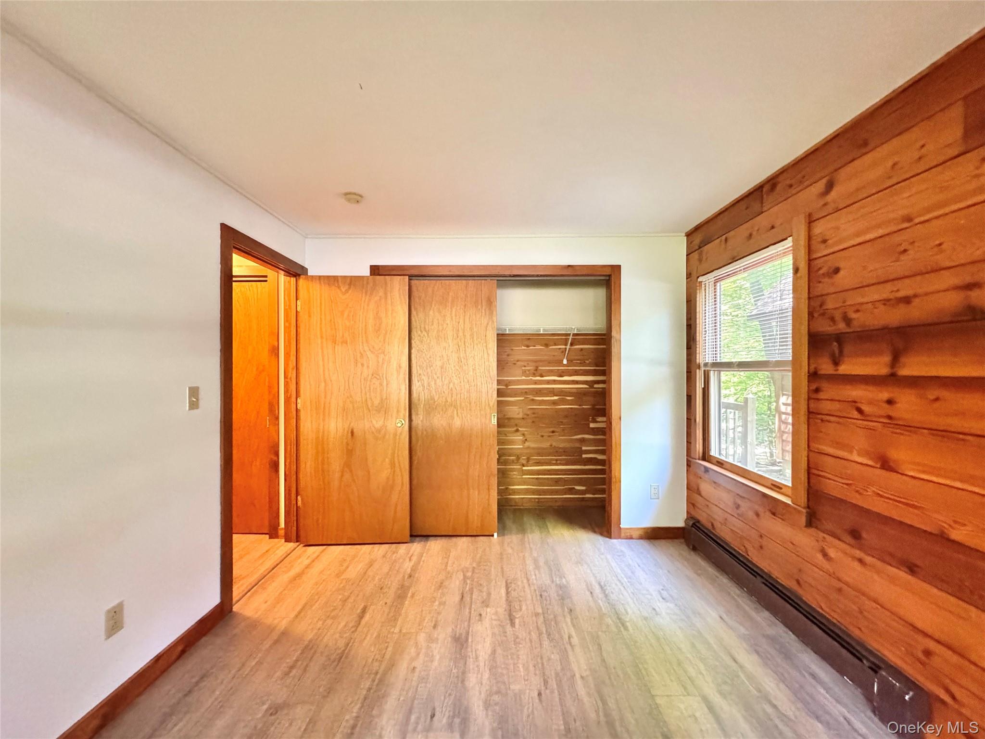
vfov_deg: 85.7
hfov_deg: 102.1
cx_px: 492
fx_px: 398
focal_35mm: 14
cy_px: 370
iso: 1250
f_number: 2.2
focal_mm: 2.22
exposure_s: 1/60
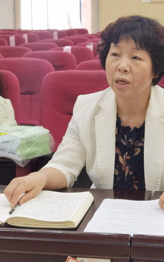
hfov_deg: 15.0
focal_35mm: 87
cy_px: 132
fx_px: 622
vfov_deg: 23.8
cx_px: 125
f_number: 1.9
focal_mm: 6.71
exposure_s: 1/50
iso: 250
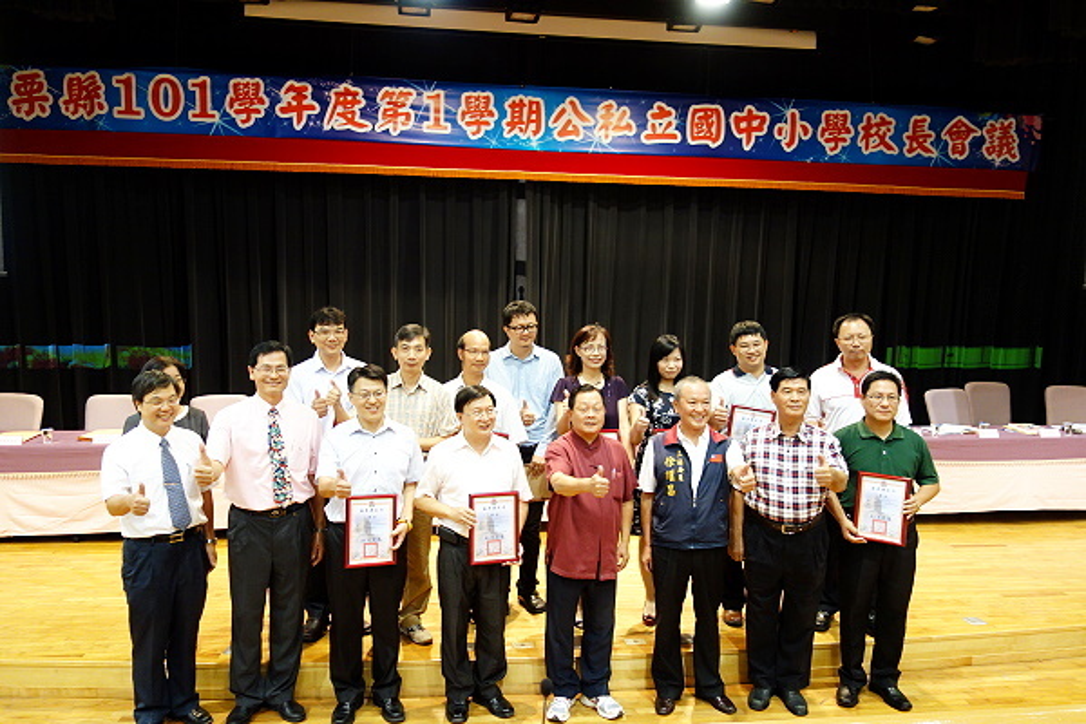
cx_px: 543
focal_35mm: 28
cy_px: 362
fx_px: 845
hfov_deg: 65.5
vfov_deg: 46.4
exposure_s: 1/50
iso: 400
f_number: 1.8
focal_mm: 10.4
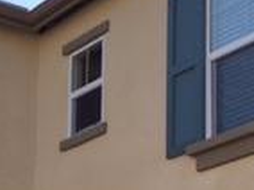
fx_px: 960
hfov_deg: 15.0
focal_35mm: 131
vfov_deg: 10.9
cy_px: 271
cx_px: 54
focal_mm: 4.15
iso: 32
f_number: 2.2
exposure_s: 1/989
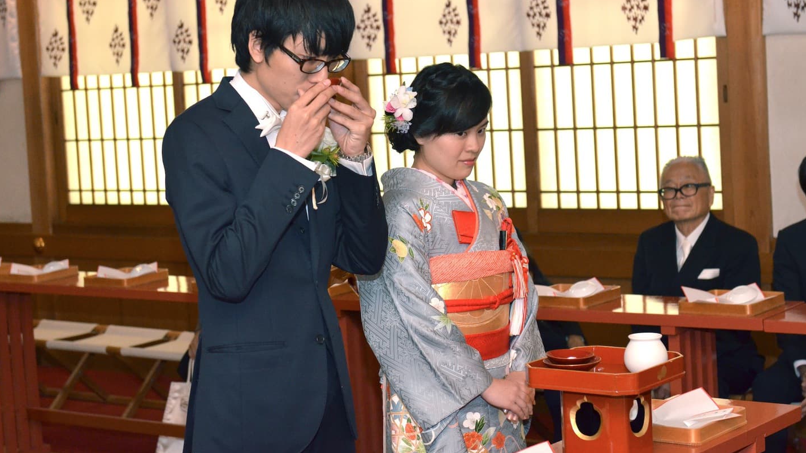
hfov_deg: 27.9
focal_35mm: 76
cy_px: 186
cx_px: 404
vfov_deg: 15.9
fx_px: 1624
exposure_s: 1/60
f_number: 4
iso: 2000
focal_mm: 48
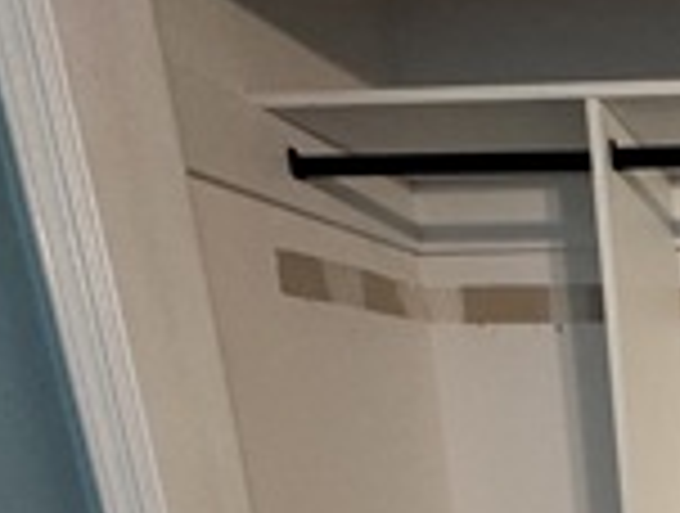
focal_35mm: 37
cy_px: 590
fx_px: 729
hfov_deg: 34.5
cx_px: 892
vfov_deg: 33.0
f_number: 2.2
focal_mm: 2.22
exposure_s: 1/60
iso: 640
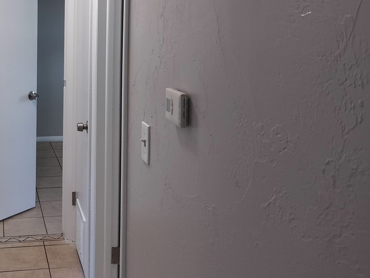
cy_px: 60
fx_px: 481
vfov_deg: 31.4
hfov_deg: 39.8
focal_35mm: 45
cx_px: 56
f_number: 1.7
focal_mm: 5.24
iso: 160
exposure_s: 1/30
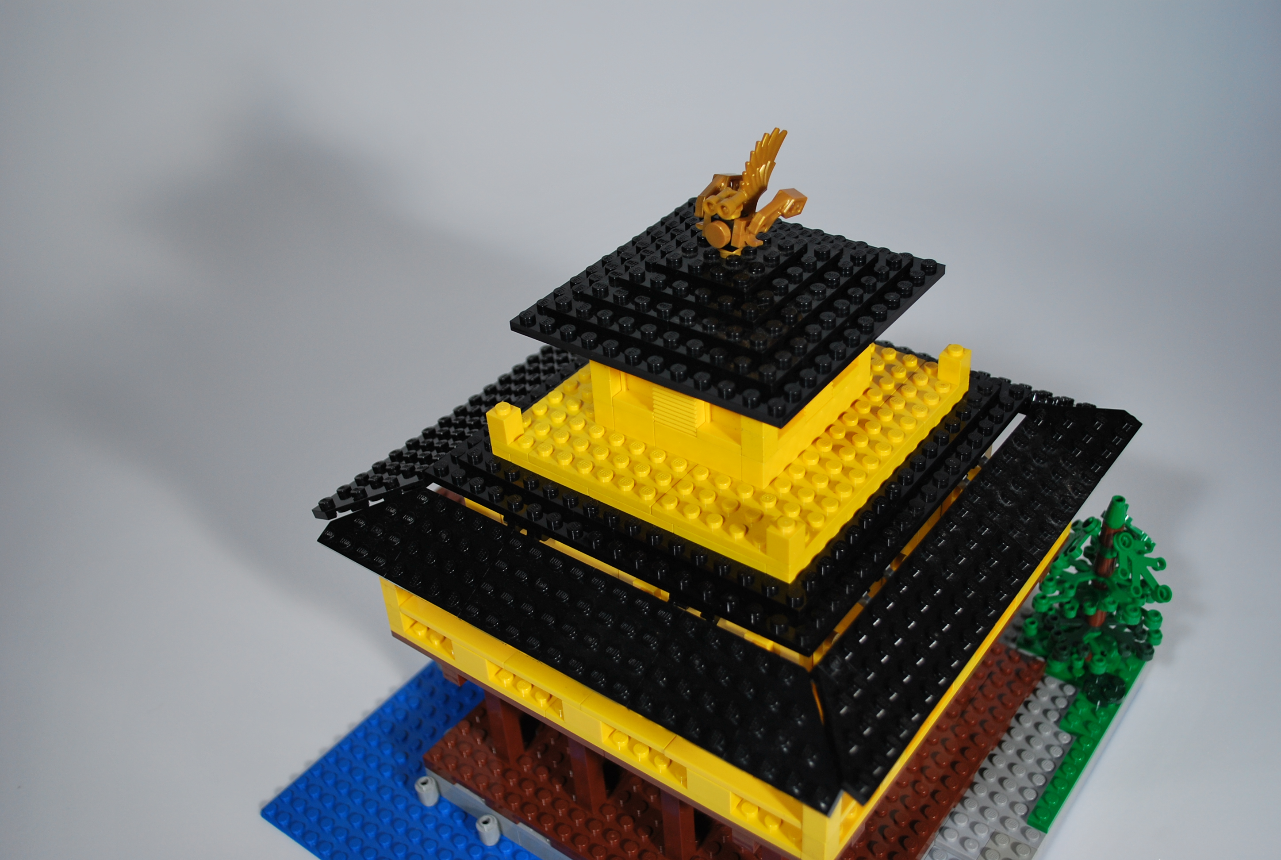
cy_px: 430
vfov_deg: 37.0
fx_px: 1284
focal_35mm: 36
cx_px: 640
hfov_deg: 53.0
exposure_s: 1/60
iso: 200
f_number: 4.2
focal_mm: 24
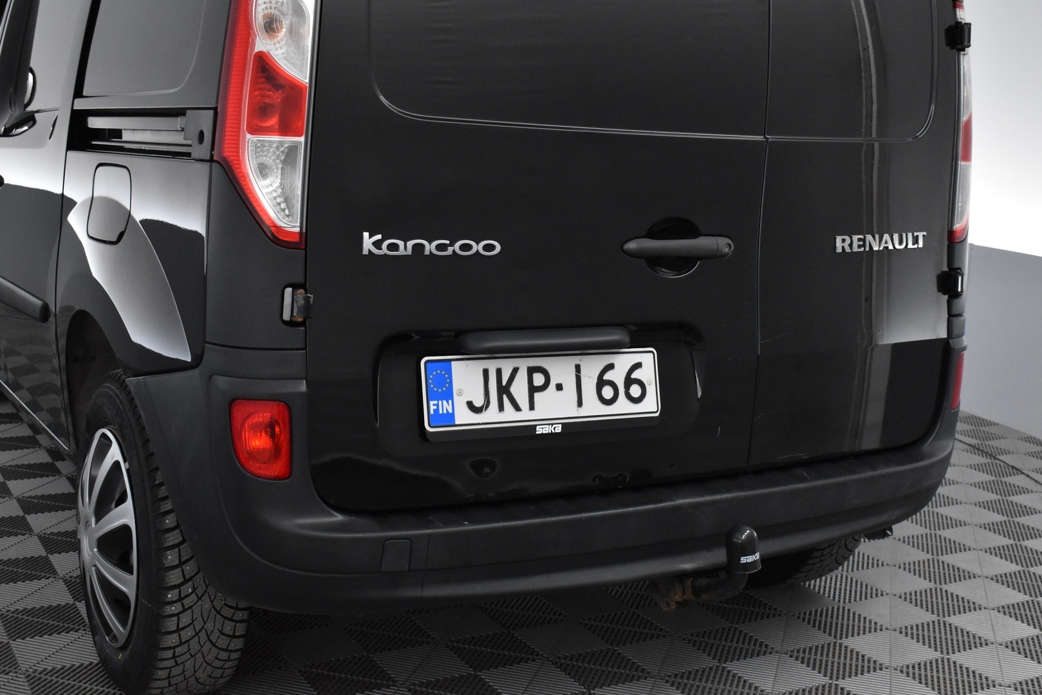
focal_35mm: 45
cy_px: 348
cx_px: 521
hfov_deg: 43.6
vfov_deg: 29.9
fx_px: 1303
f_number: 6.3
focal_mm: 30
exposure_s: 1/160
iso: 3200
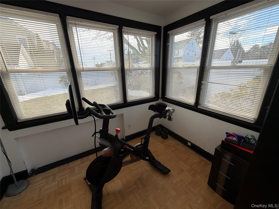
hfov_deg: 102.1
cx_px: 140
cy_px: 104
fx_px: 113
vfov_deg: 85.7
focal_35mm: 14
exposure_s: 1/269
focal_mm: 2.22
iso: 50
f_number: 2.2
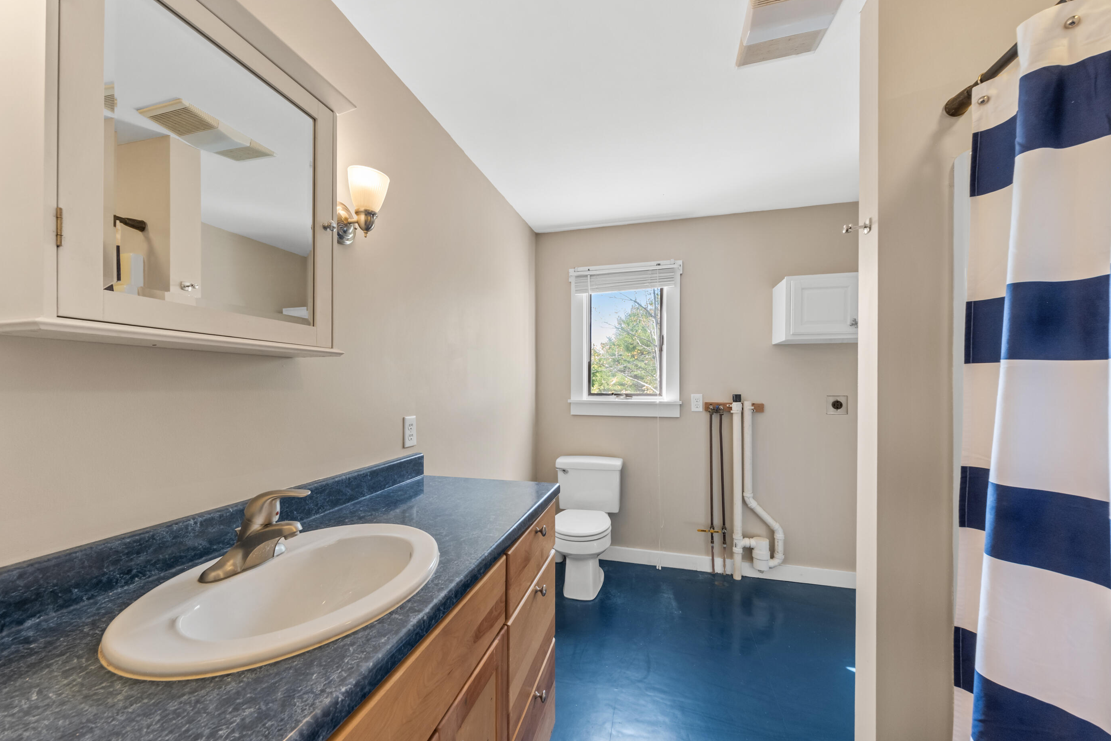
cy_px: 383
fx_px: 401
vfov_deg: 85.4
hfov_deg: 108.3
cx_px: 555
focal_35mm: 13
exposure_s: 1/3
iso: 500
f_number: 8
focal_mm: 8
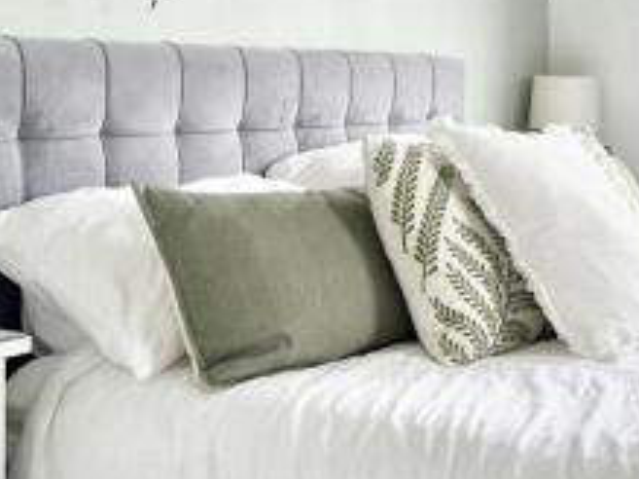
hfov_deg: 29.7
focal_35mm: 64
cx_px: 497
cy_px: 104
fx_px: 1181
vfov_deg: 22.6
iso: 100
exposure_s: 1/325
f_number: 1.78
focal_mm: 6.76
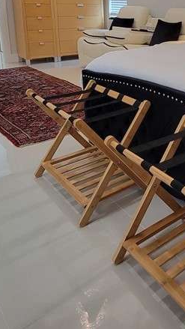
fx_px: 288
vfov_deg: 55.5
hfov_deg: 31.4
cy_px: 68
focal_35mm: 33
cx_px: 207
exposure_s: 1/60
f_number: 2.2
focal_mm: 2.2
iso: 160
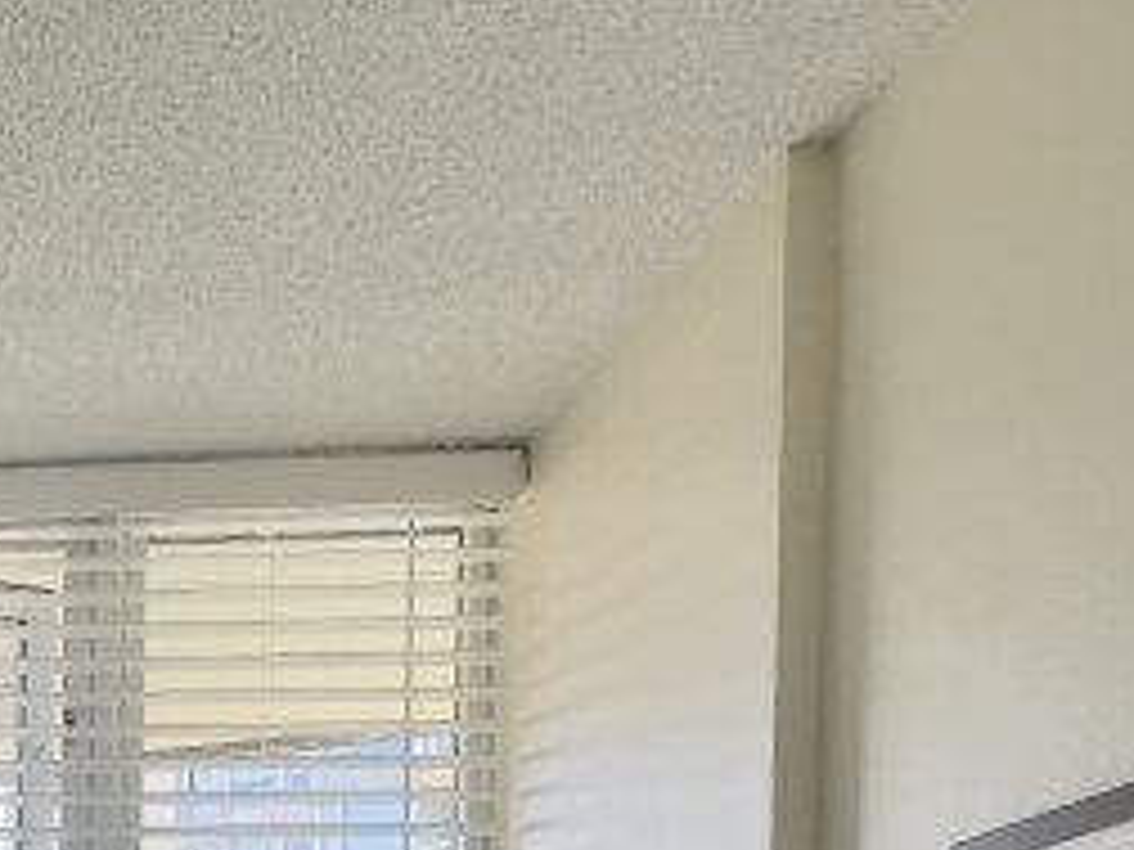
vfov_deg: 21.5
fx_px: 1867
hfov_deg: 27.0
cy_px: 1282
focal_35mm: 57
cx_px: -432
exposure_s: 1/99
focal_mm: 2.22
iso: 50
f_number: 2.2
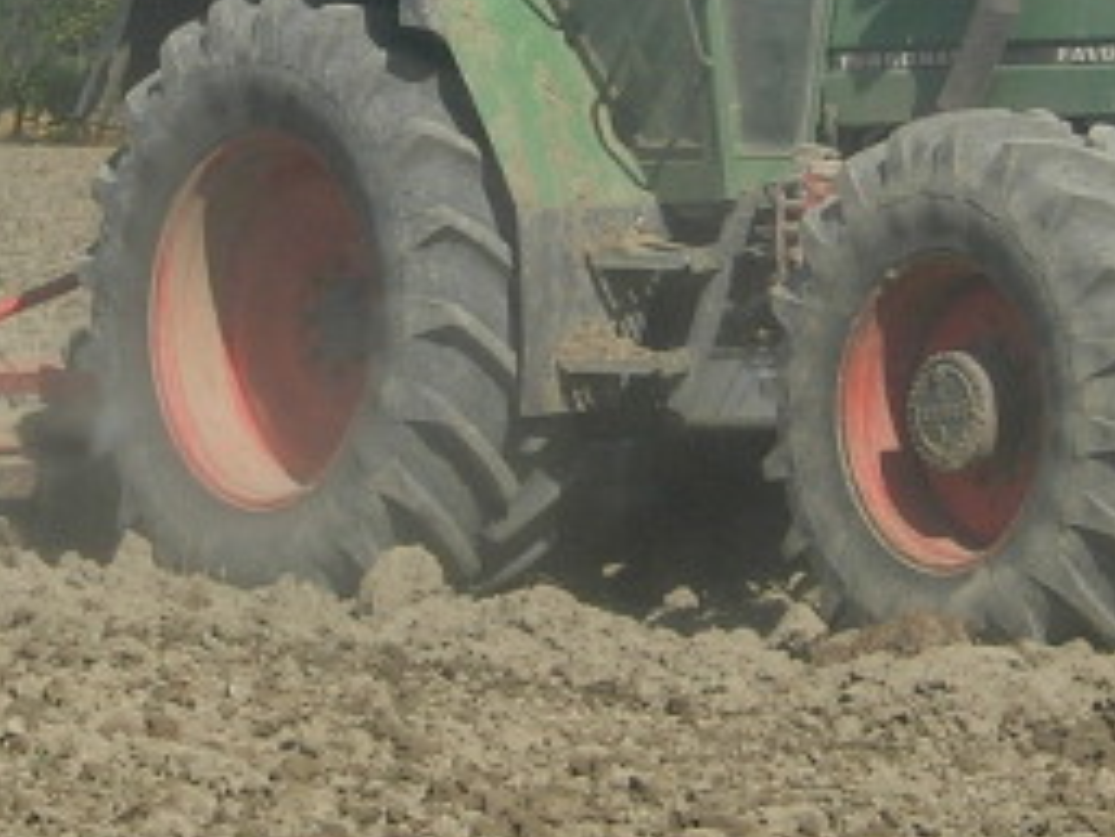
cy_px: 69
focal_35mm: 203
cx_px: 603
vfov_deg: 7.3
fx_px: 6542
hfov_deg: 9.7
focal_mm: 10.6
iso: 64
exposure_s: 1/616
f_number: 5.4
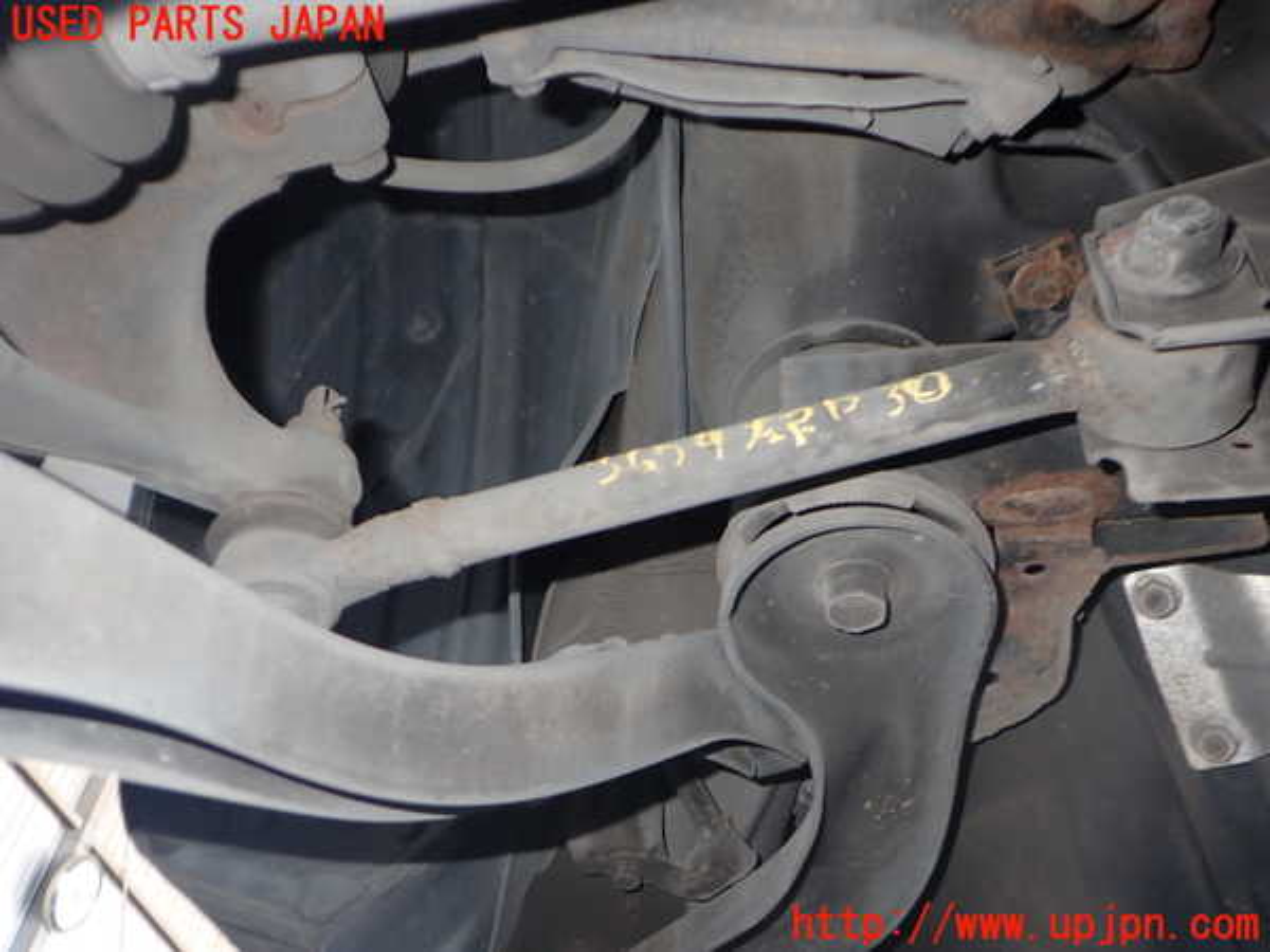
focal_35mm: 30
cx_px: 635
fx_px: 1101
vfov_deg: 46.8
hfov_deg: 60.0
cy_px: 476
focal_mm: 5.4
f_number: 2.3
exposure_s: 1/30
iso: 200
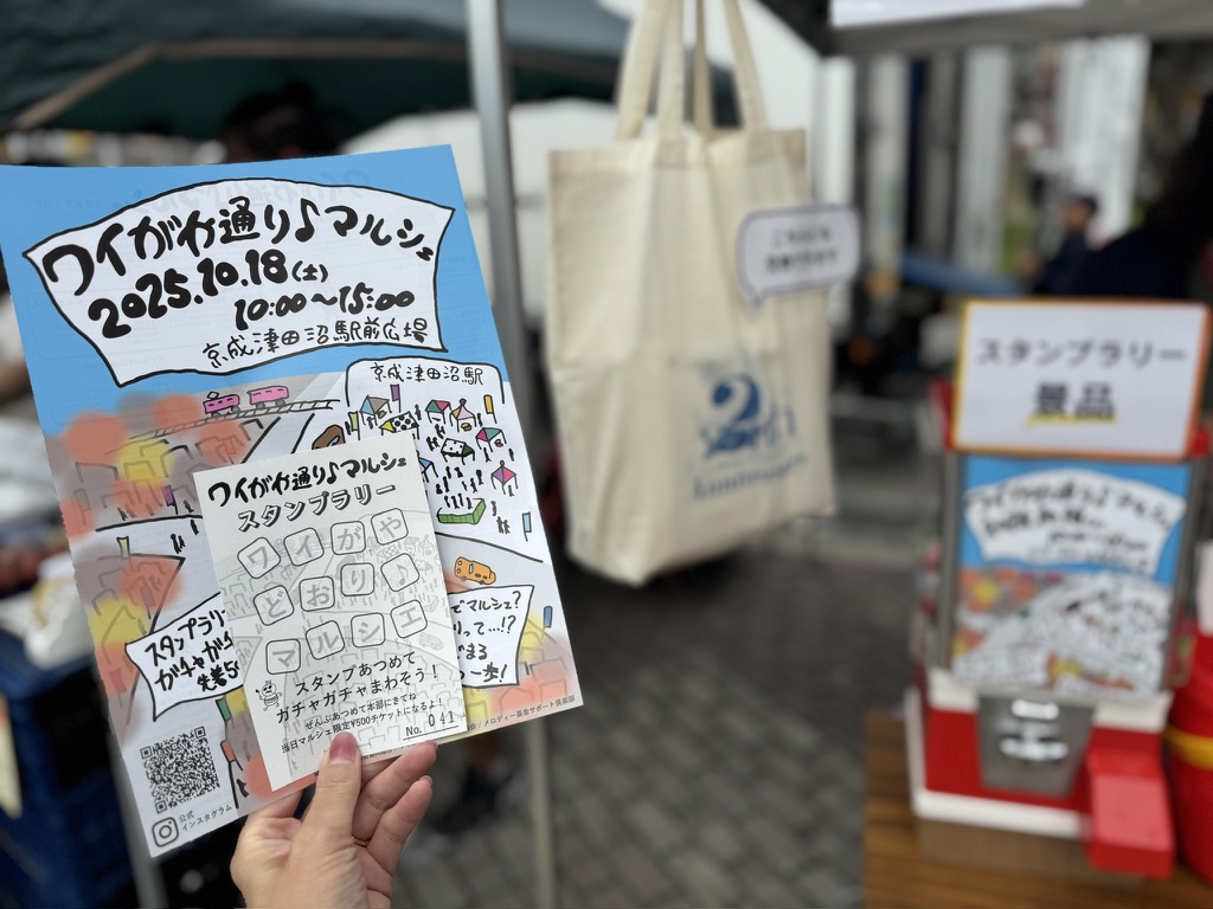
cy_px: 454
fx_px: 841
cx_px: 606
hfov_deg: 71.6
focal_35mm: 24
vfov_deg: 56.8
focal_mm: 6.76
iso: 80
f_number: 1.78
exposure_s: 1/4049
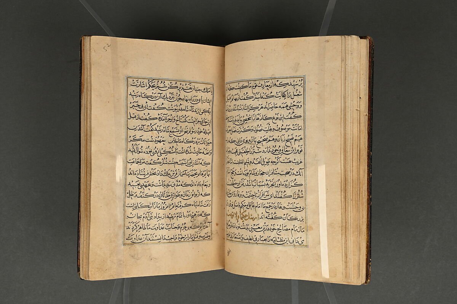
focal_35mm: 57
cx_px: 228
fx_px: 724
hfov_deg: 35.1
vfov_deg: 23.8
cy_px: 152
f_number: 13
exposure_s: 1/30
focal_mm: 57
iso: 250
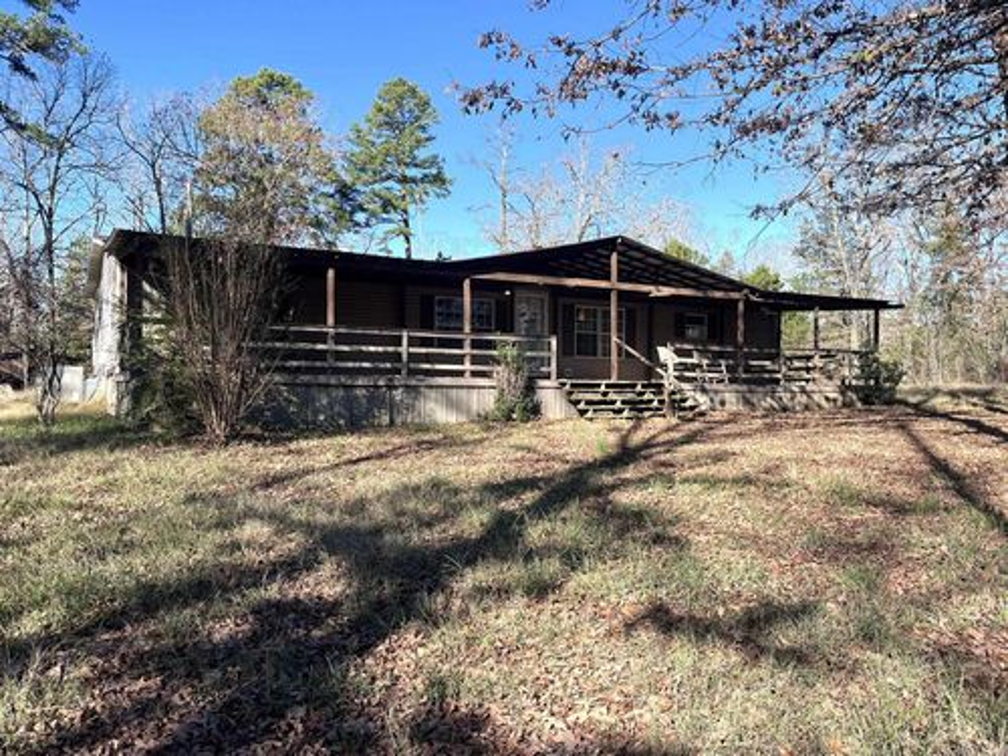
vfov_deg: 49.7
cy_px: 378
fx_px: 815
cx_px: 504
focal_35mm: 28
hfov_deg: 63.4
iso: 50
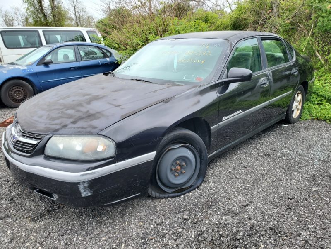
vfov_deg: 53.1
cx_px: 166
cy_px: 124
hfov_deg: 67.3
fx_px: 249
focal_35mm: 26
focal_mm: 4.3
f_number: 2.4
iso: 50
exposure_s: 1/488
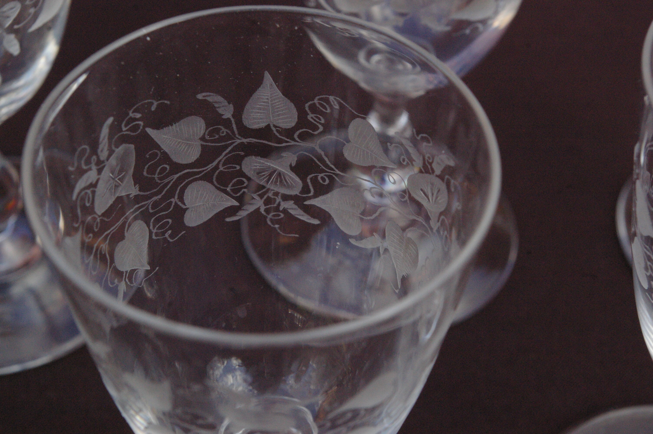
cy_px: 217
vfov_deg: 34.1
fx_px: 707
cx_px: 326
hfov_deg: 49.6
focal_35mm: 39
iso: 1600
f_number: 8
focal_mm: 26
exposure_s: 1/250
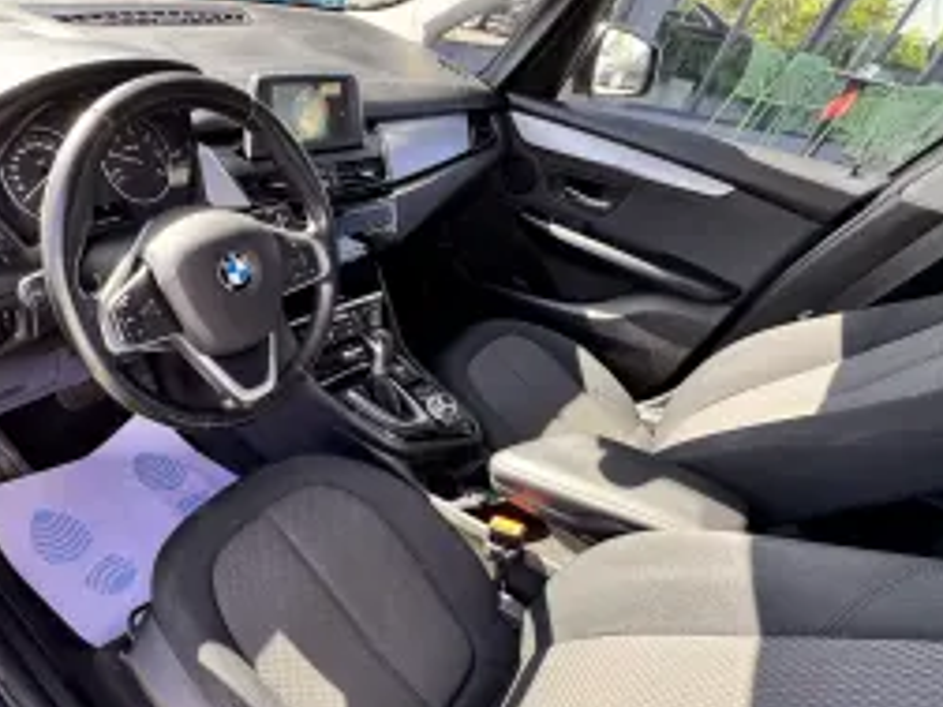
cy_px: 456
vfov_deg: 64.7
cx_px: 333
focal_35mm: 20
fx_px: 545
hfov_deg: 79.7
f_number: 2.2
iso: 80
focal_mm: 2.22
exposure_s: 1/99
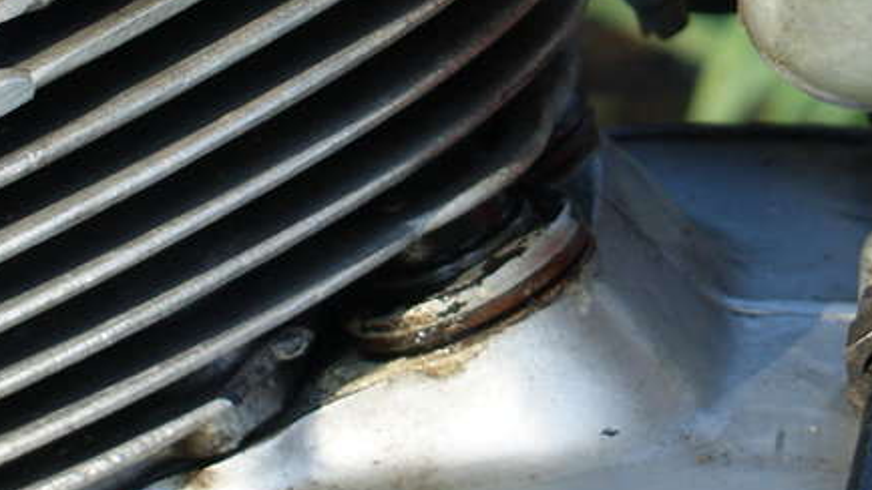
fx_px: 5859
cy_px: -216
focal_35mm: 253
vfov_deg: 4.8
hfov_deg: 8.5
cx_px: 743
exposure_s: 1/60
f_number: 5.6
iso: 100
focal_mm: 35
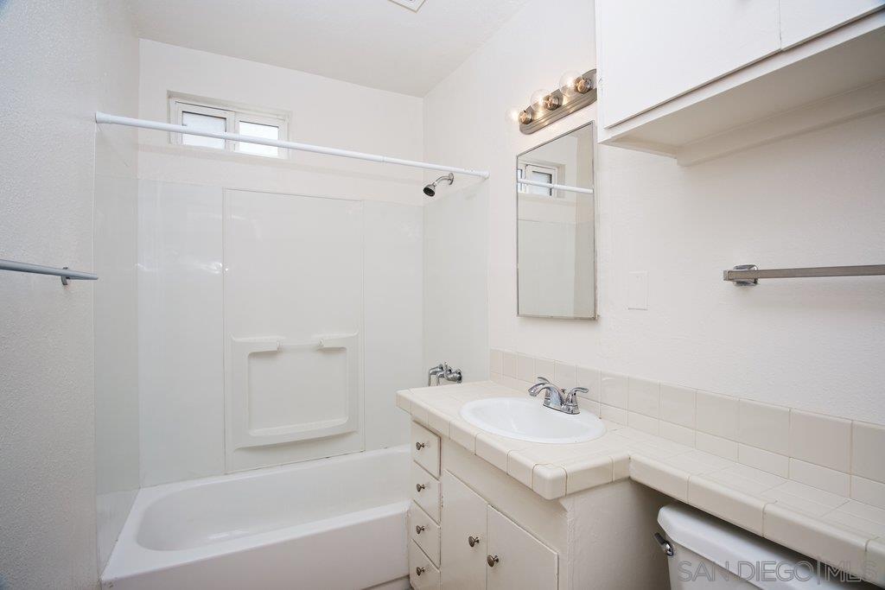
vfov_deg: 70.5
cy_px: 295
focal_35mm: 17
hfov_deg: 93.3
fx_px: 418
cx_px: 442
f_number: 9
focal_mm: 17
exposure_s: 1/30
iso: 400
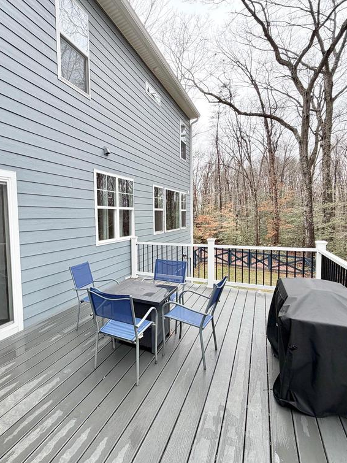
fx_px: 254
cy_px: 235
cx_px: 91
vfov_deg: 84.7
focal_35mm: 19
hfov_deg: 64.9
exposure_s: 1/502
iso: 40
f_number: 2.2
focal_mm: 2.22
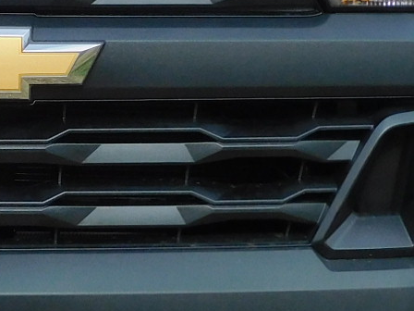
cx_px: 1
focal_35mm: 228
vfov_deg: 6.5
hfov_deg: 8.6
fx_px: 2727
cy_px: 81
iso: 125
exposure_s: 1/500
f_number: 4
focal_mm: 8.1
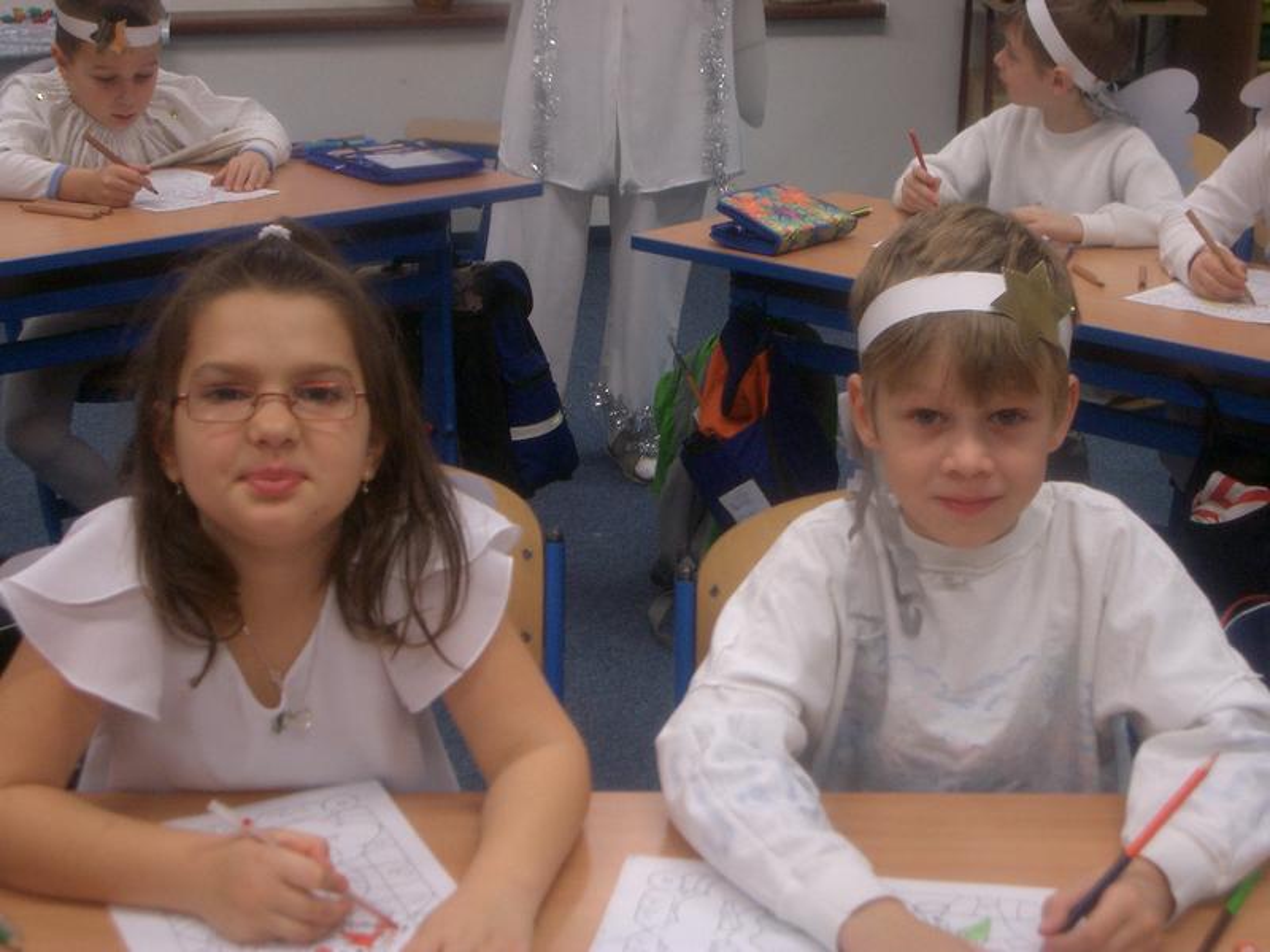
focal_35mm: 62
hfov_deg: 31.2
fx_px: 2275
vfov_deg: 23.7
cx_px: 635
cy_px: 476
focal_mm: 10.2
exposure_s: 1/60
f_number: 3.5
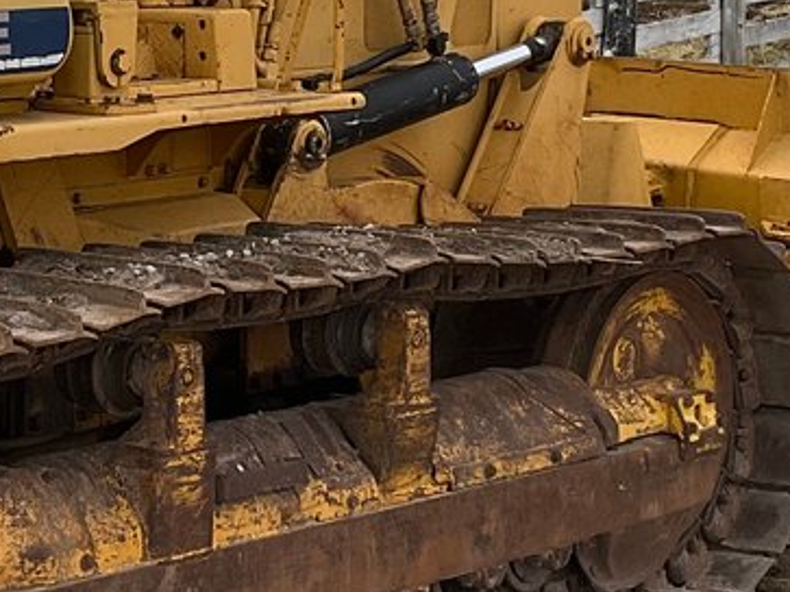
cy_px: 164
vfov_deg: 12.2
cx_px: 101
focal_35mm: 121
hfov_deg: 16.1
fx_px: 2761
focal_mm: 3
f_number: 1.8
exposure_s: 1/1121
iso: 25
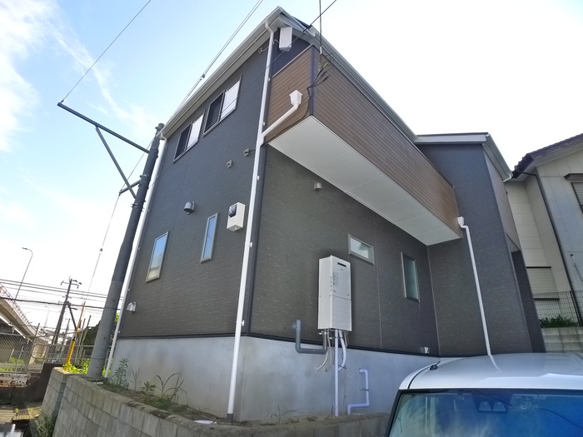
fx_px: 404
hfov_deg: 71.6
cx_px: 292
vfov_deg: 56.8
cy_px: 218
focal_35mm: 24
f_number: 3.5
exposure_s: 1/500
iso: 400
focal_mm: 5.1
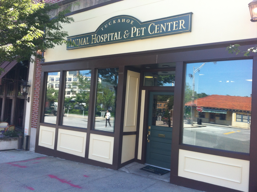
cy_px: 96
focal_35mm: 35
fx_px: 259
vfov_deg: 40.6
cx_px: 128
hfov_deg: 52.7
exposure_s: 1/238
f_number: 2.8
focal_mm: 3.85
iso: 80
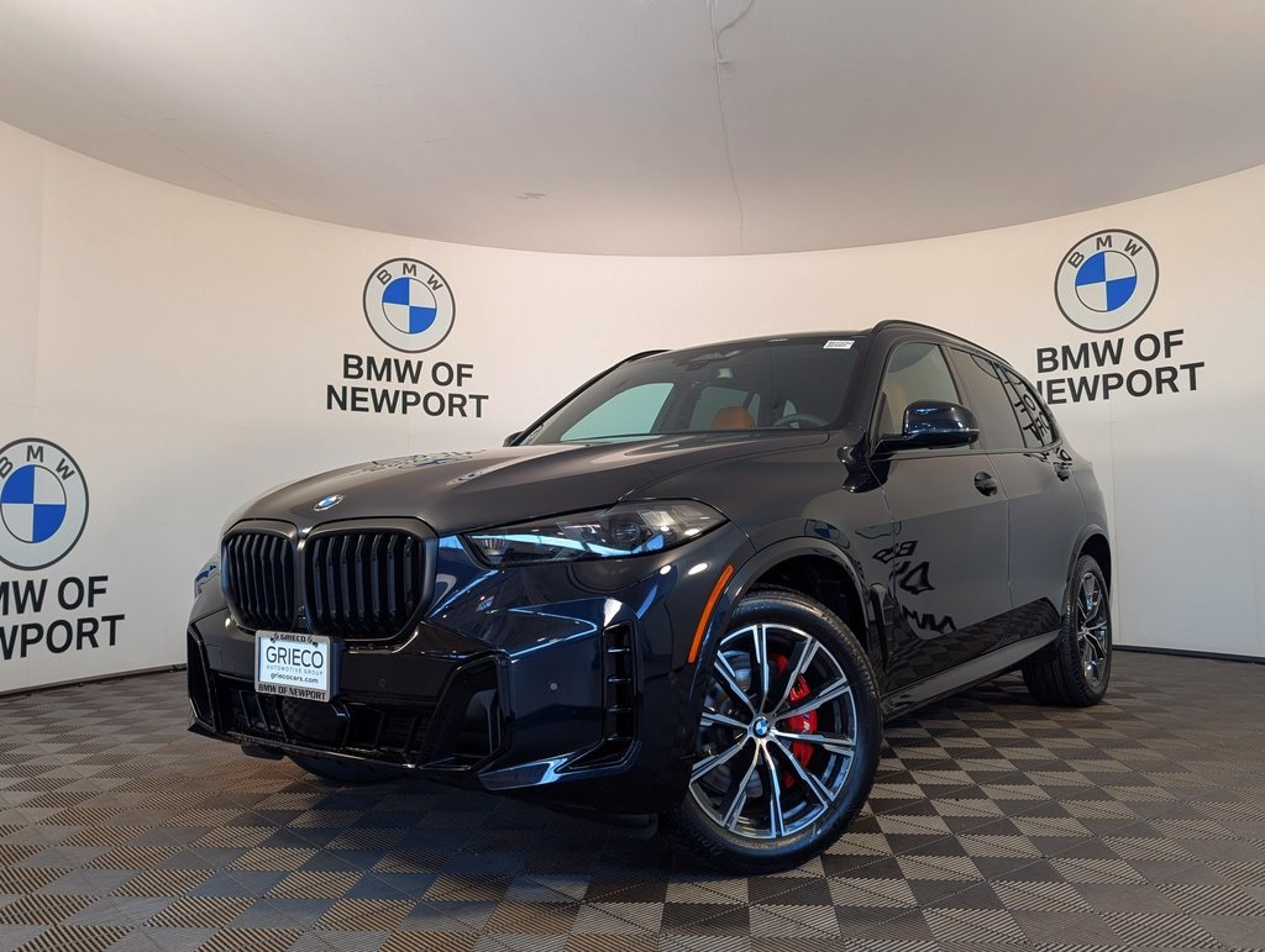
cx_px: 632
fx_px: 878
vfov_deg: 56.9
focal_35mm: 24
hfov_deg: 71.5
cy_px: 476
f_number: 1.68
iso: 30
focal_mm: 6.9
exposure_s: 1/103
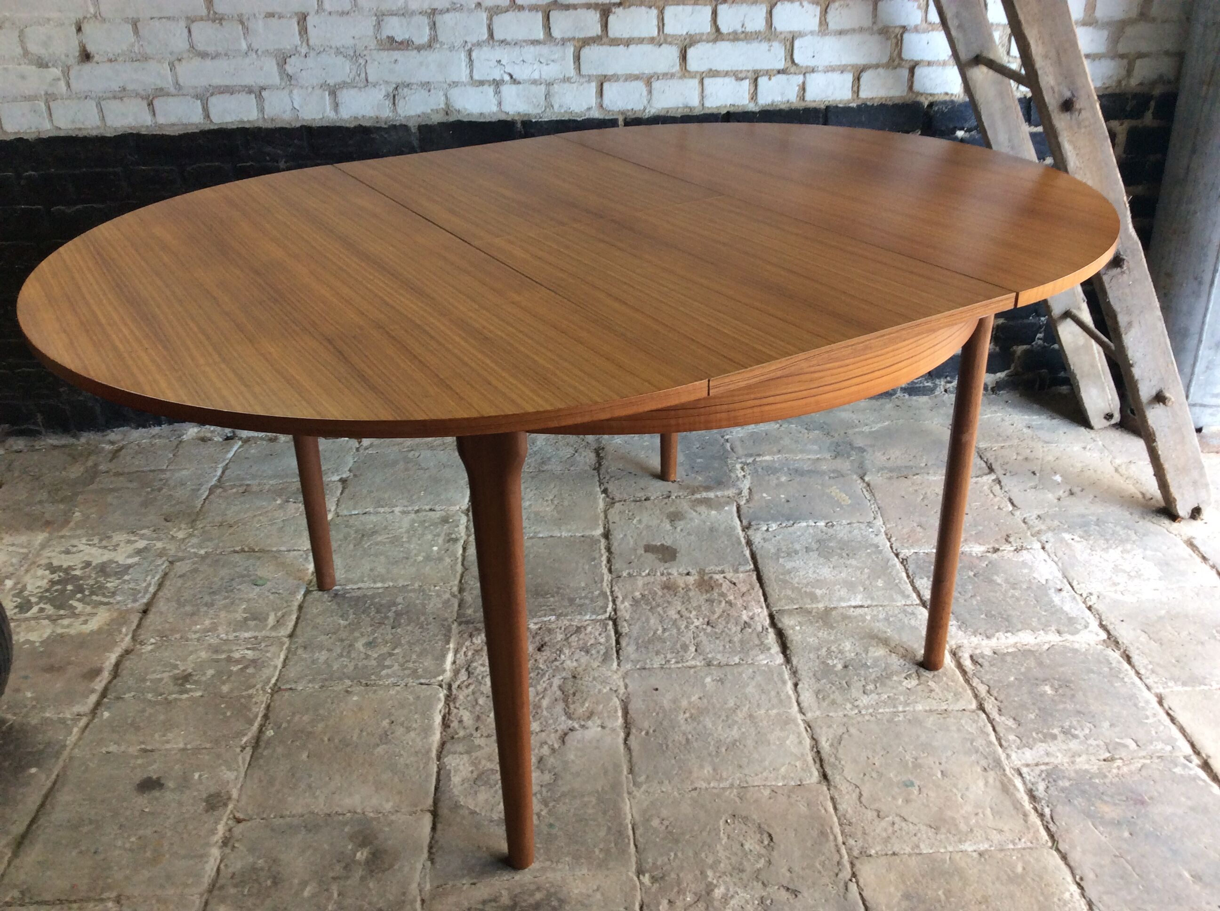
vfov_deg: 44.1
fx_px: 1126
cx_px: 610
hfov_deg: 56.9
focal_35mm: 32
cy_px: 456
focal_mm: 3.3
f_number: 2.4
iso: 64
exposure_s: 1/25
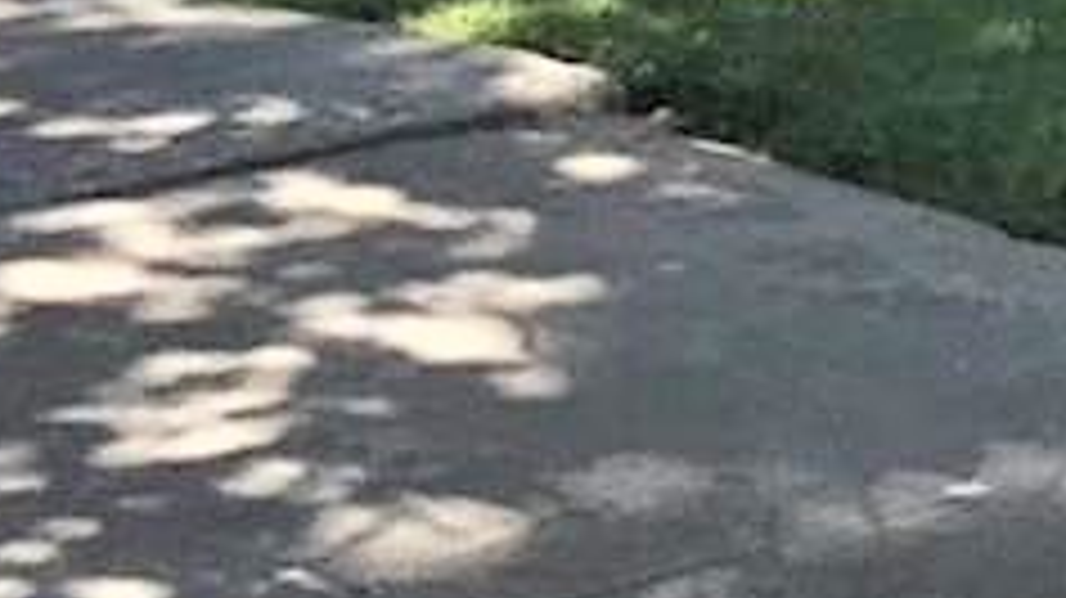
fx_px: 5452
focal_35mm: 193
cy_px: -908
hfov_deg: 9.1
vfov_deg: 6.0
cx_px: 3158
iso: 20
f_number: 1.8
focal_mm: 3.99
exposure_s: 1/1064
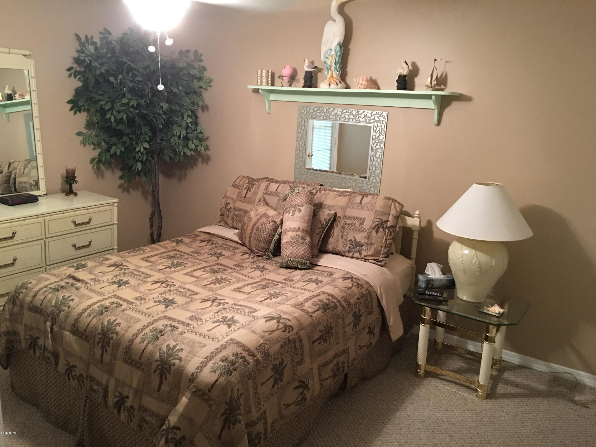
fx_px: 499
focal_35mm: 29
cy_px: 224
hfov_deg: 61.7
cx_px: 298
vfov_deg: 48.2
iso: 64
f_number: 2.2
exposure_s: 1/4
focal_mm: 4.15
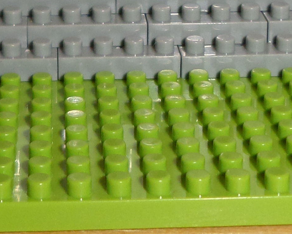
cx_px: 86
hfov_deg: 16.8
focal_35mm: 114
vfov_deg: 13.0
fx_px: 985
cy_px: -93
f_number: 8.8
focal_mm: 4.3
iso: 100
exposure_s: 1/20
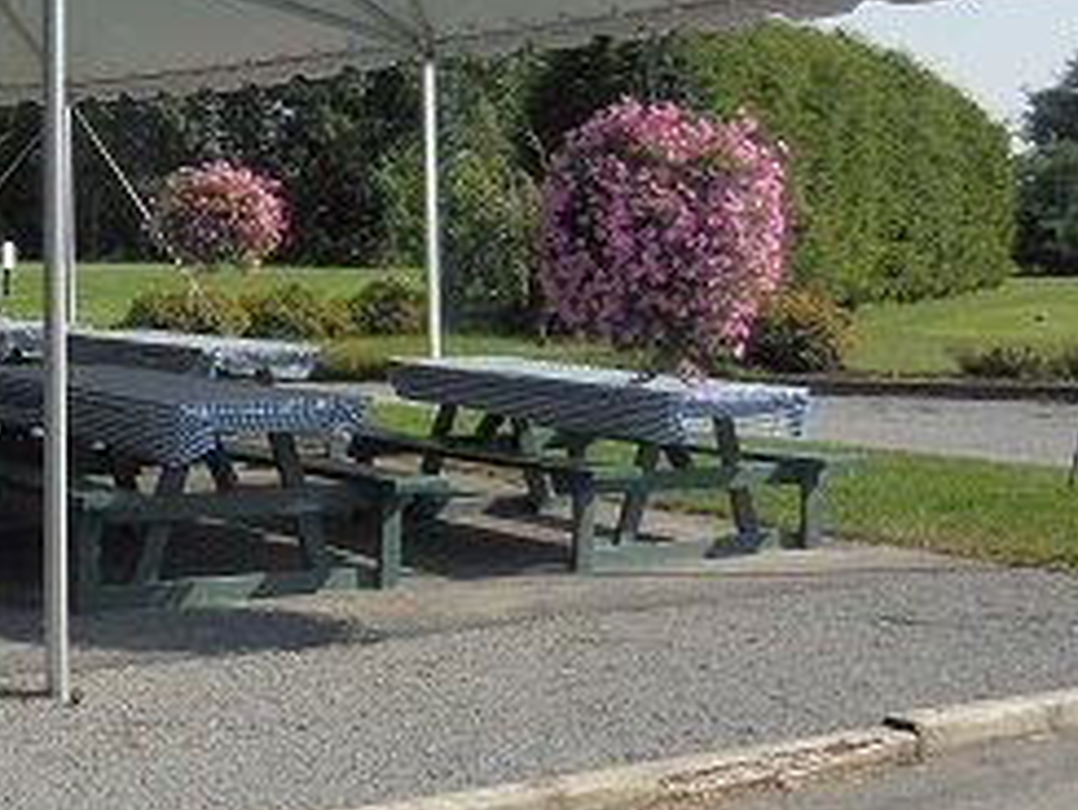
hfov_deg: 29.8
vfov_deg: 23.0
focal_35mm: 62
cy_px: 75
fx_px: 1932
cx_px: 95
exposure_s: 1/1250
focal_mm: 5.9
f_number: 3.7
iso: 125
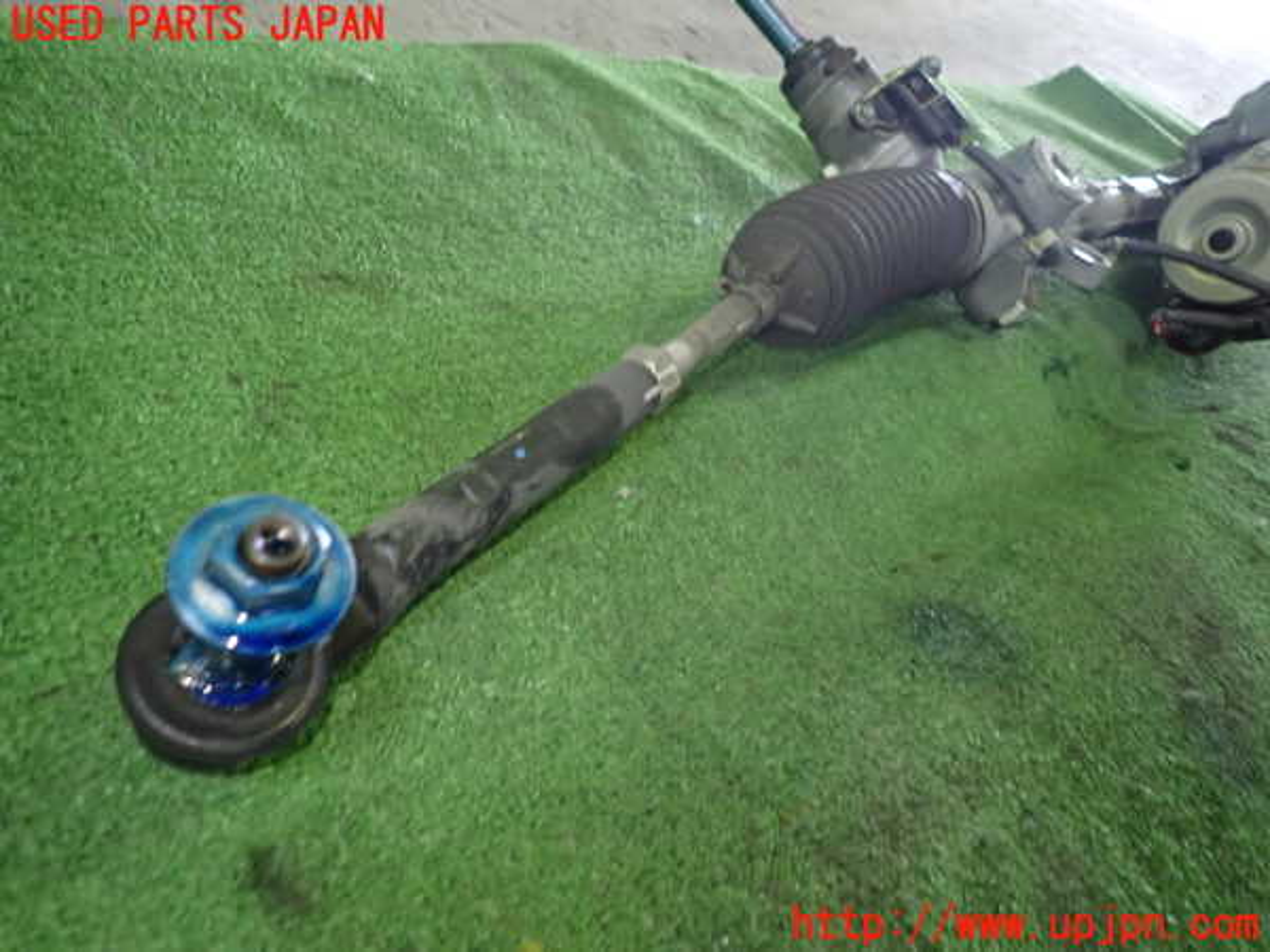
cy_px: 476
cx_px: 635
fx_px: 917
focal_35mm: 25
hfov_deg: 69.4
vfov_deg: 54.9
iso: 320
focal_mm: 4.5
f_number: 2
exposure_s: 1/30
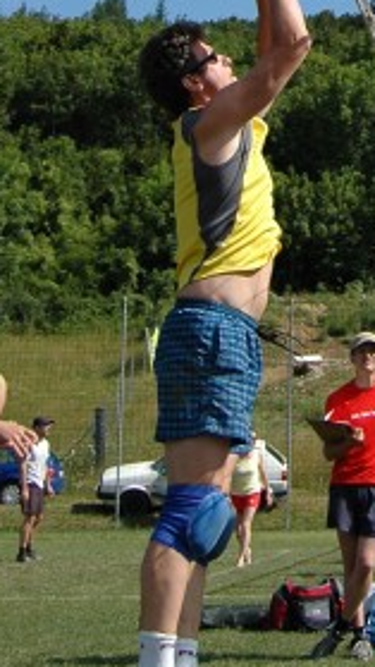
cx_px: 585
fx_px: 1608
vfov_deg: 21.4
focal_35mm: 91
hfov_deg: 12.5
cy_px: -170
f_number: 4.5
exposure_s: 1/1600
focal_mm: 18
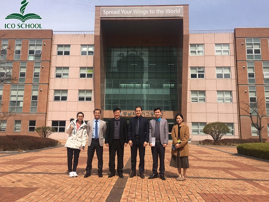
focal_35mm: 29
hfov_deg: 61.7
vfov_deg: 48.2
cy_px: 101
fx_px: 225
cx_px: 134
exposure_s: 1/2262
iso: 25
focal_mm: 4.15
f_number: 2.2
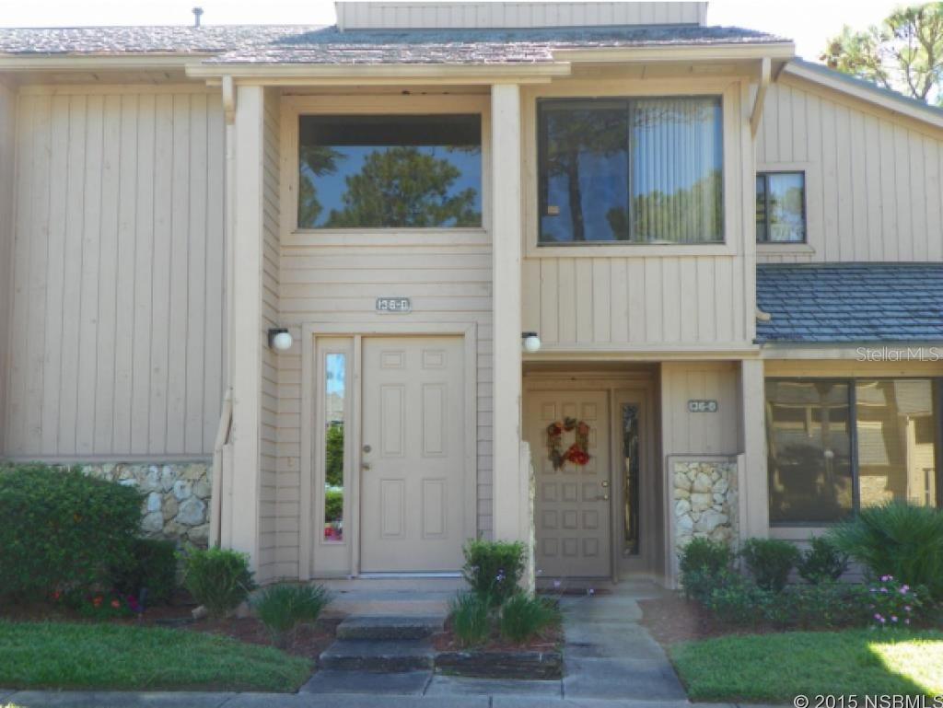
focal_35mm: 50
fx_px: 1363
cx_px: 472
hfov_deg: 38.2
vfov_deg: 29.1
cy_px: 354
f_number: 3.5
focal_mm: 8.9
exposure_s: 1/100
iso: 64
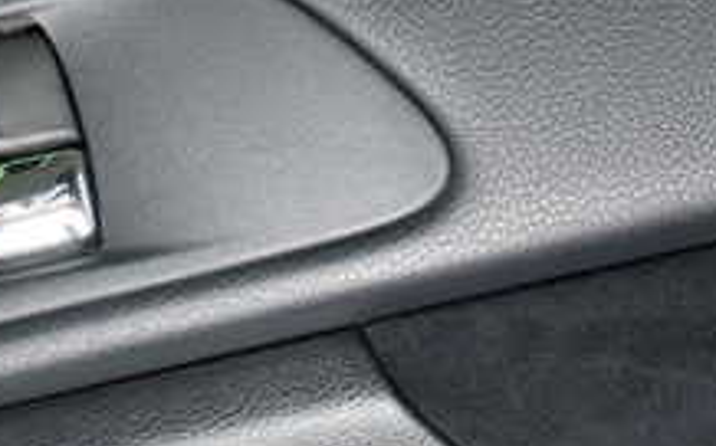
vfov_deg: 17.5
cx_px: 516
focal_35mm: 73
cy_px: 413
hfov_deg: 27.9
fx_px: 1424
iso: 100
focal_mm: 4.5
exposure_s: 1/100
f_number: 2
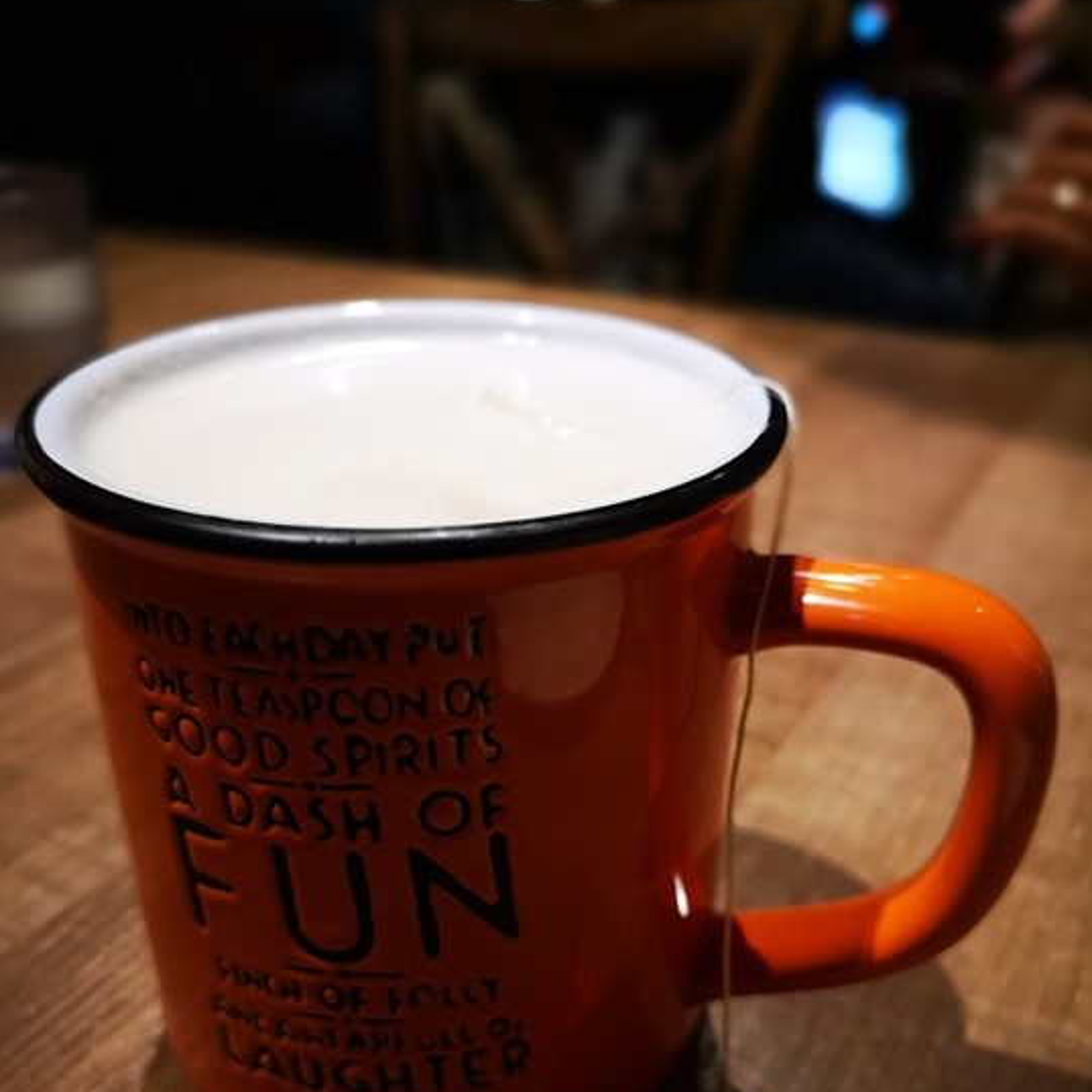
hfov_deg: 51.1
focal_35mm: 32
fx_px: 1142
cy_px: 661
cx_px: 547
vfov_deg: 50.7
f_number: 4
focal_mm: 3.95
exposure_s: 1/33.3
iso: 250
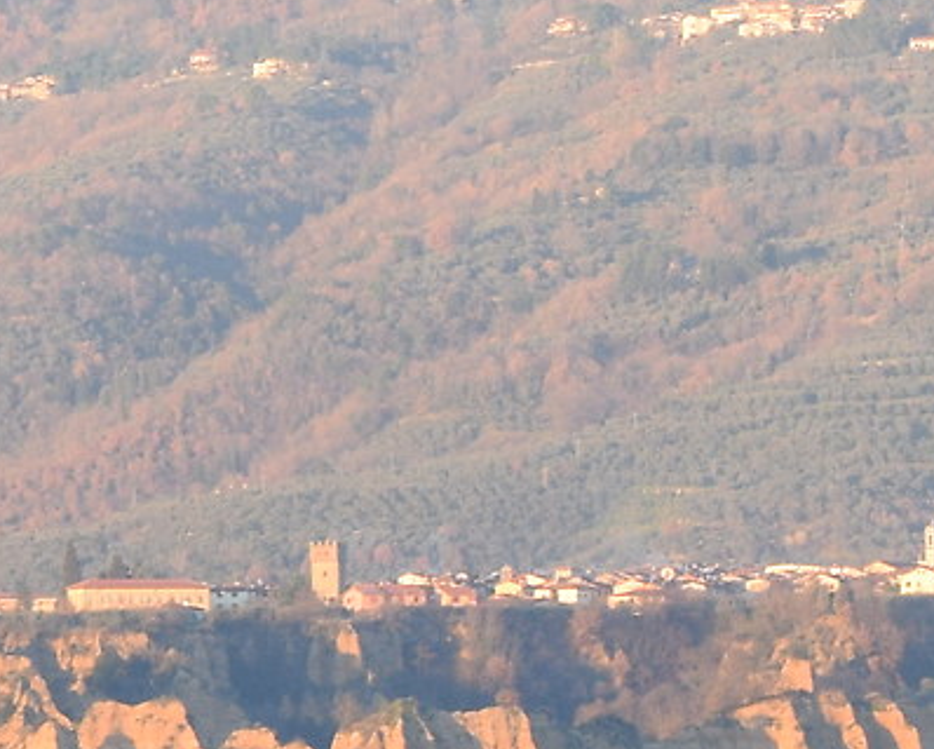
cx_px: 324
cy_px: 394
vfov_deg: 2.6
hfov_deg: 3.3
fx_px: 16432
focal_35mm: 594
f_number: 8
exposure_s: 1/100
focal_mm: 70
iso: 400
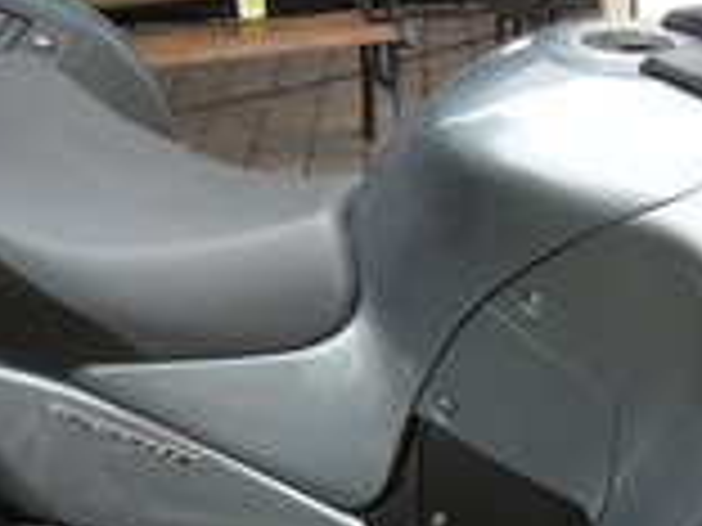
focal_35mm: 90
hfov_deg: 20.8
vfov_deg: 16.4
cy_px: 360
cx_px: 747
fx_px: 1825
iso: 64
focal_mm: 5.7
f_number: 2.8
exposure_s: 1/105
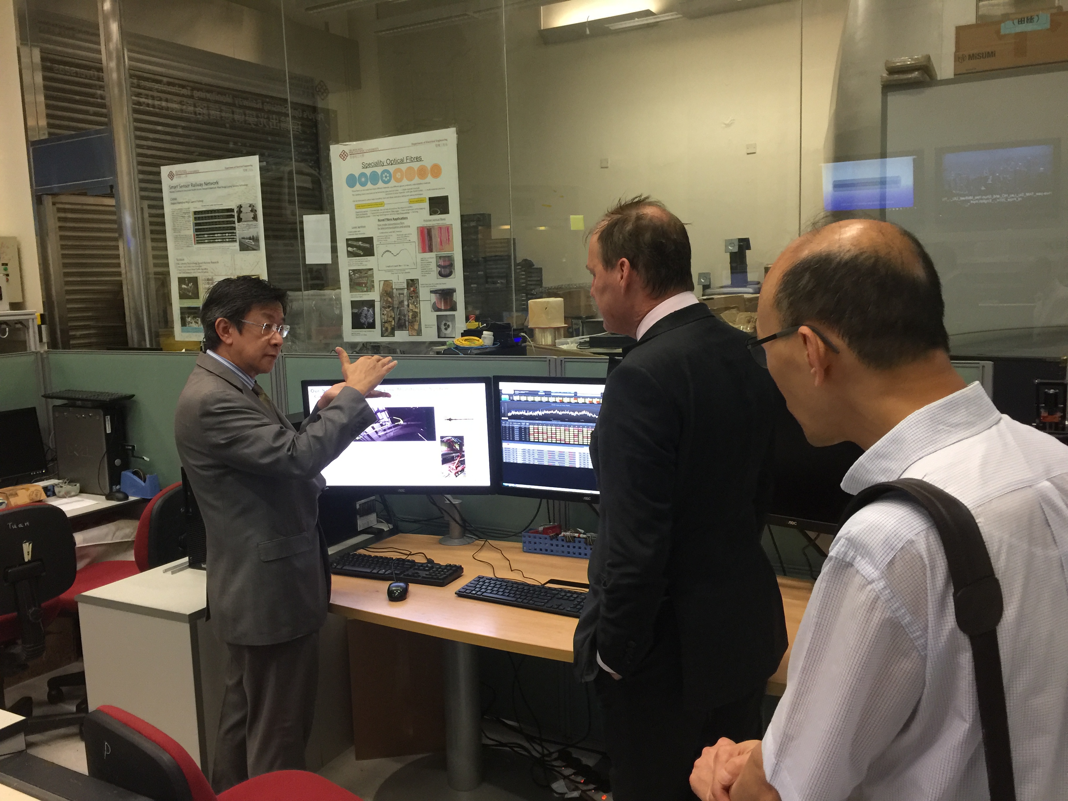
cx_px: 534
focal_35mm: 29
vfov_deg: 48.2
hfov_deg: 61.7
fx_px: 895
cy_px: 400
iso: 100
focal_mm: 4.15
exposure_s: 1/17
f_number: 2.2
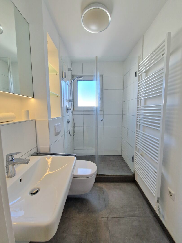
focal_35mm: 13
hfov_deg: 89.9
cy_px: 122
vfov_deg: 106.2
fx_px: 91
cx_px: 91
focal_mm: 2.2
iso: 64
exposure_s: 1/100
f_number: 2.2
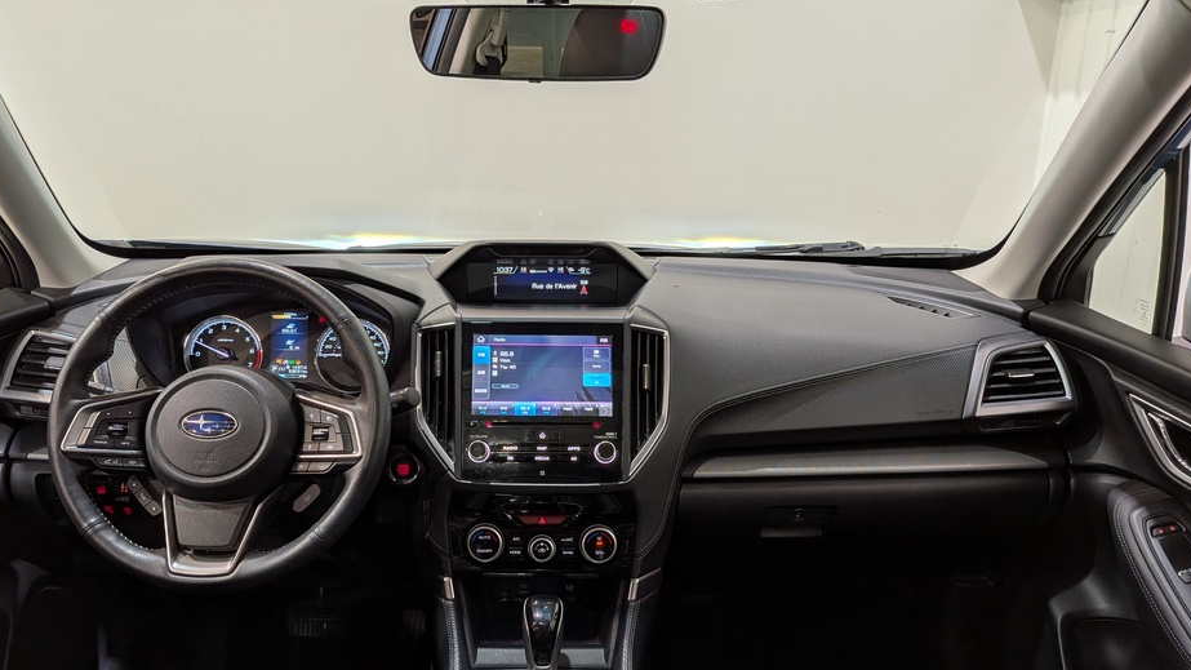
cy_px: 412
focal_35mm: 29
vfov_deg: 39.9
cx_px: 547
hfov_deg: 66.0
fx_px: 916
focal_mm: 4.53
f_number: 1.7
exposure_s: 1/169
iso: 28
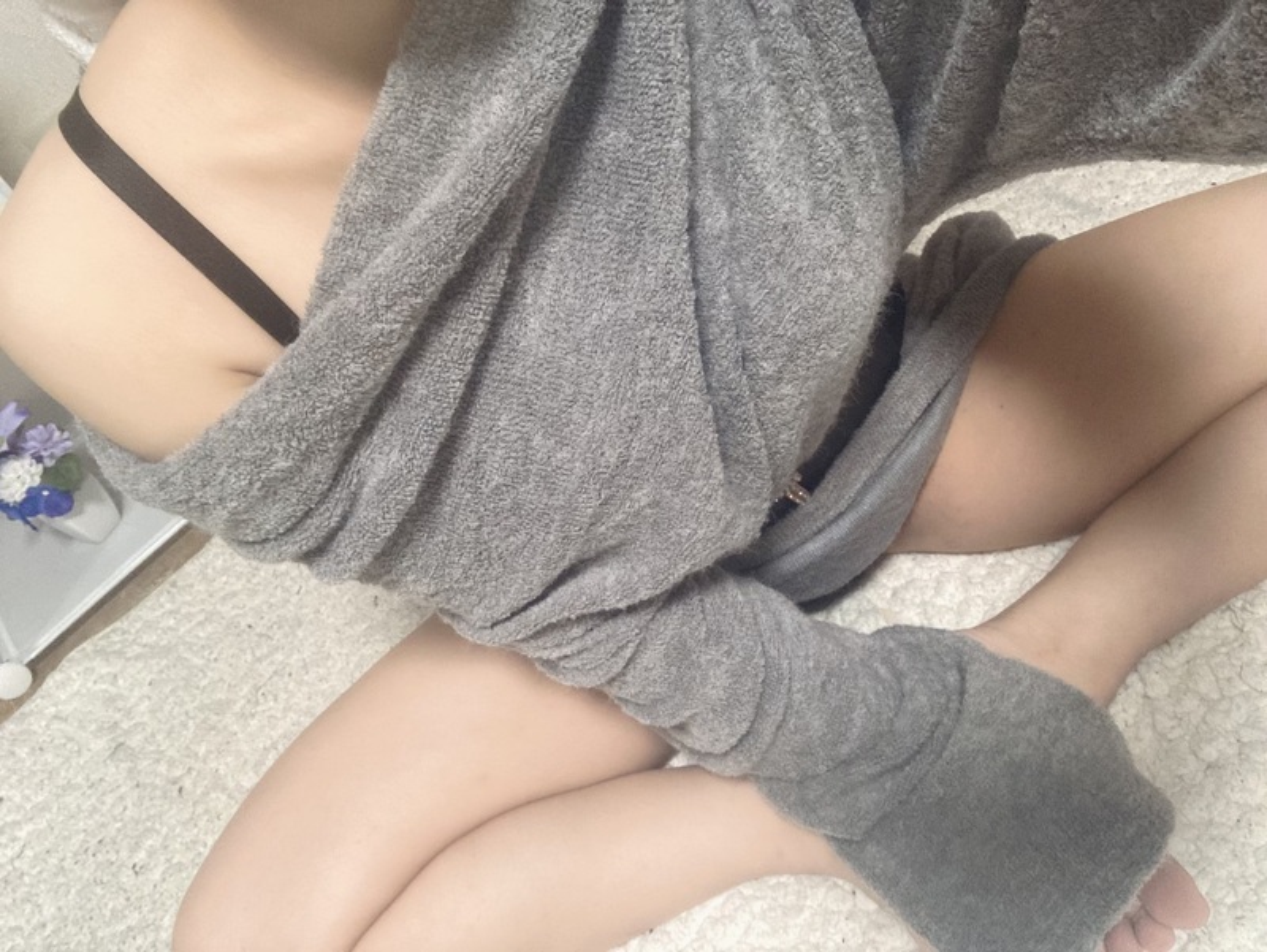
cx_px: 634
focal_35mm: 32
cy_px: 476
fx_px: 1172
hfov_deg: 56.8
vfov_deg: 44.2
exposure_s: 1/40
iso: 200
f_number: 2.2
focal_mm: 2.87
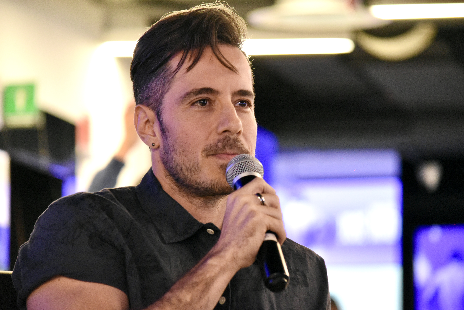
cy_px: 155
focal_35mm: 195
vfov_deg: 7.0
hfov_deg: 10.5
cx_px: 232
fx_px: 2513
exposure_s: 1/250
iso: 4000
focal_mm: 130
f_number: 5
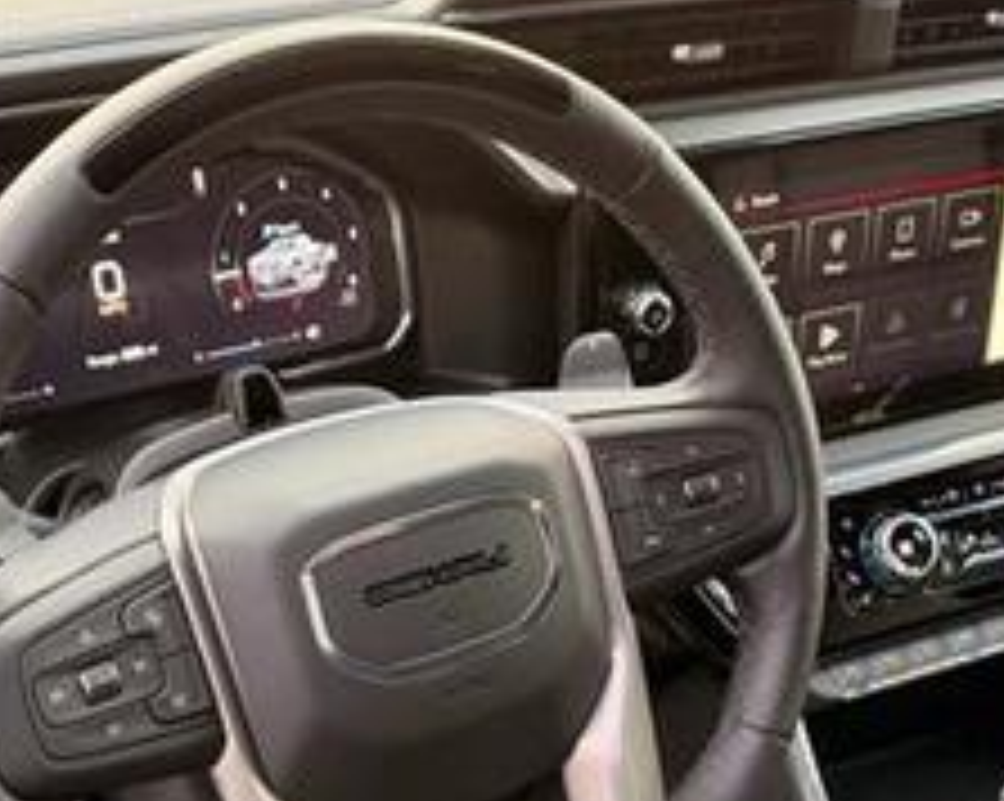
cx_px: 473
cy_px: 644
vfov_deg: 28.0
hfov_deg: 35.4
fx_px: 1573
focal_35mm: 53
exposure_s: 1/60
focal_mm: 6.76
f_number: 1.78
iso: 250
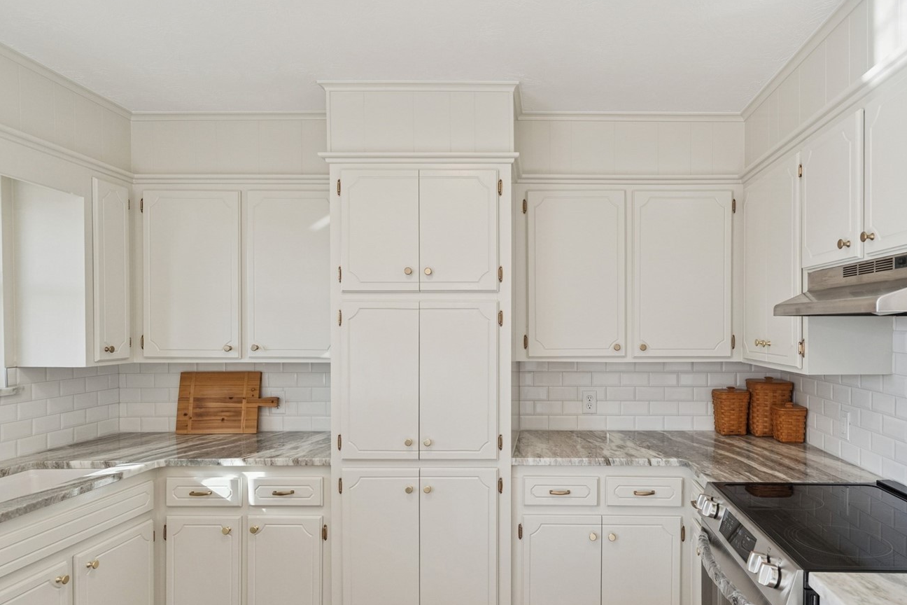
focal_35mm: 22
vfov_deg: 56.8
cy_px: 359
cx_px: 509
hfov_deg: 78.2
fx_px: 554
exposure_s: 1/800
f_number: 2.8
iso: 400
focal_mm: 14
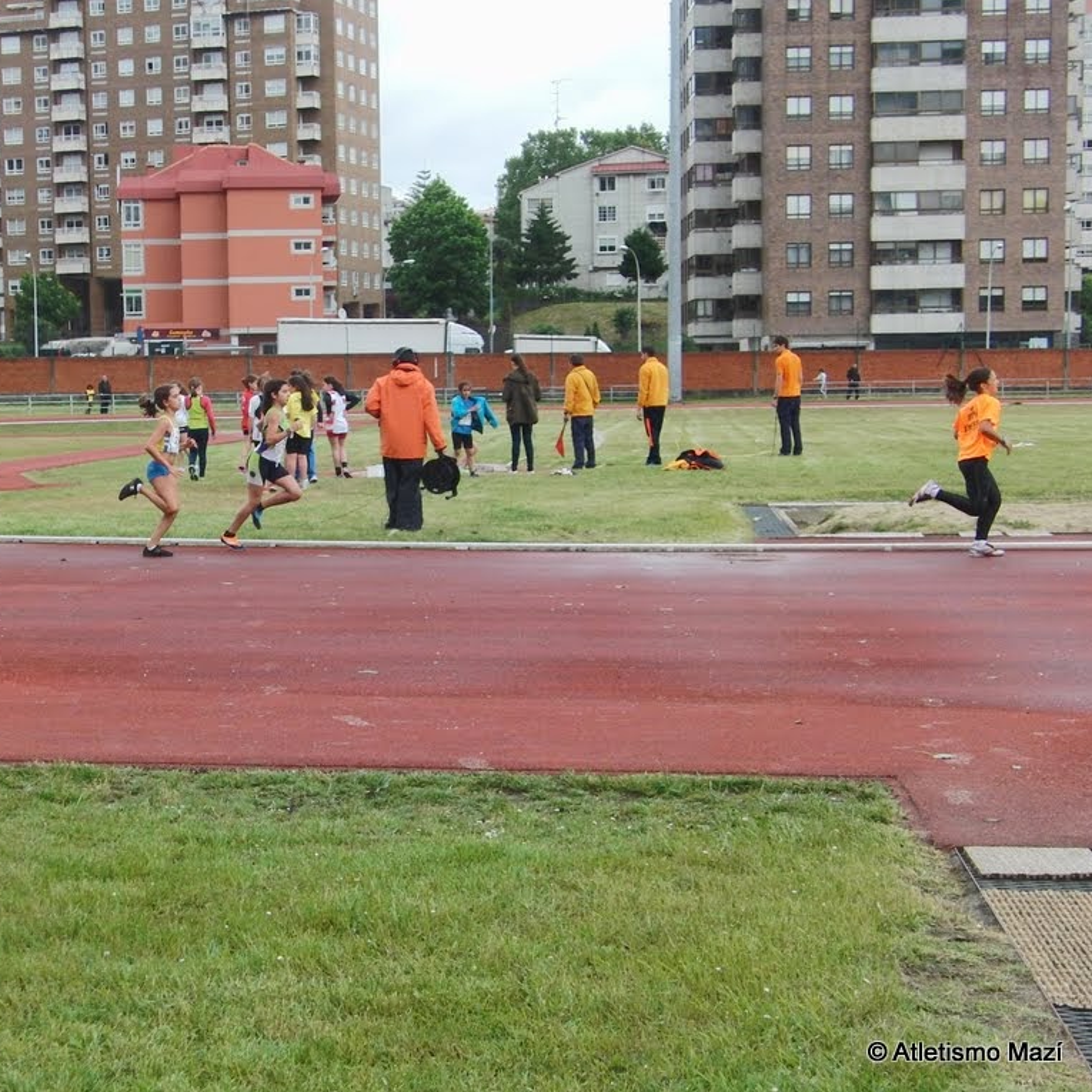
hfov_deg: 29.4
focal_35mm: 58
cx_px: 367
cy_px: 547
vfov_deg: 29.6
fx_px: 2070
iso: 100
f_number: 3.3
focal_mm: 8.7
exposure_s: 1/640
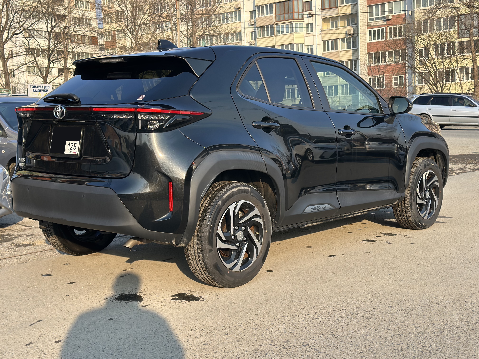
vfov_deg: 30.3
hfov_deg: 39.7
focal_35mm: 48
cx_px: 240
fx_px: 664
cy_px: 180
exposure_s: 1/1517
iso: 80
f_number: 1.78
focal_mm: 6.86
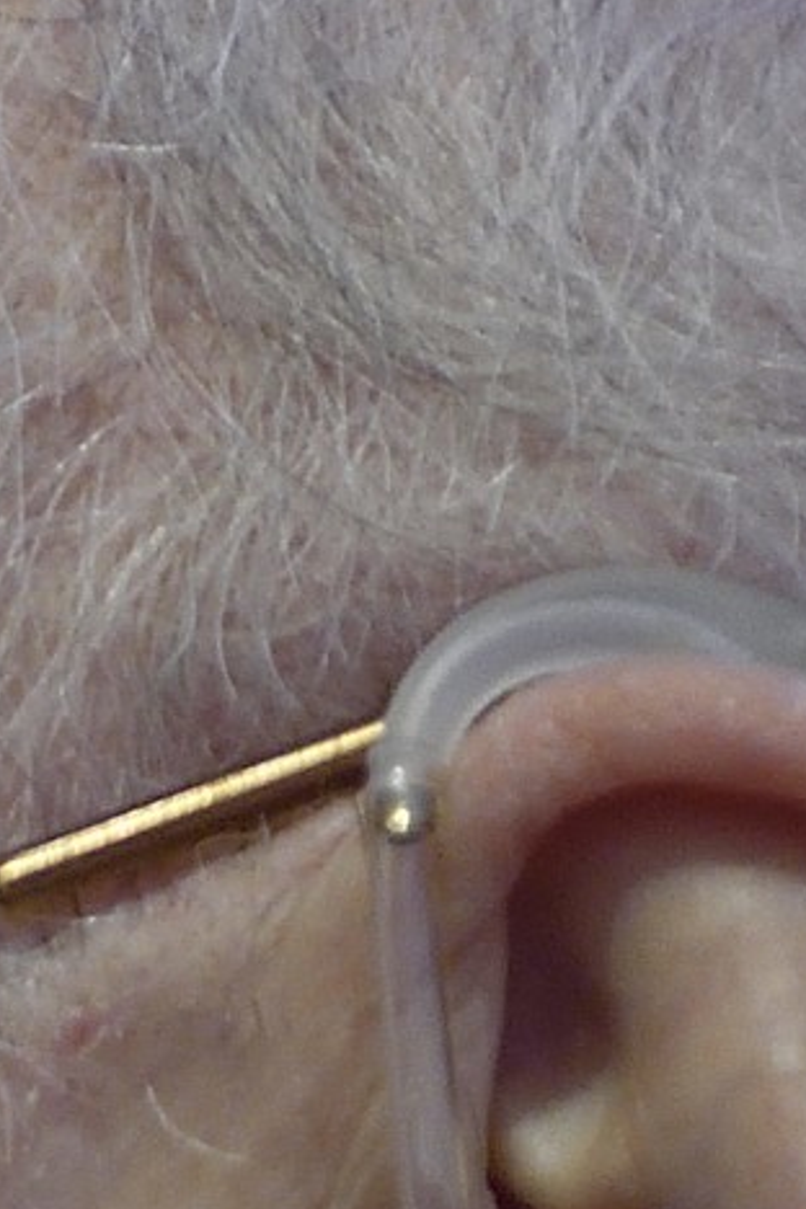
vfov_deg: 5.6
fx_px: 12055
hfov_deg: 3.8
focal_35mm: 359
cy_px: 2598
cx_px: -607
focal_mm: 70
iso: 1600
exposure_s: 1/40
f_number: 3.5
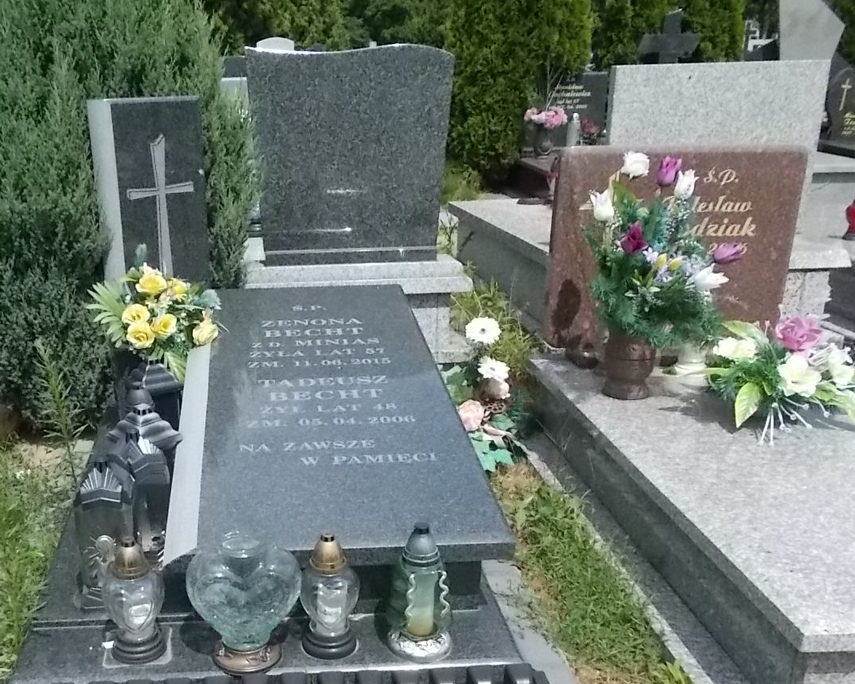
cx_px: 293
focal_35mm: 38
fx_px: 961
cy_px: 470
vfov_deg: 38.6
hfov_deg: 47.3
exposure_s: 1/1000
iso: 400
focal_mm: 4.6
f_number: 8
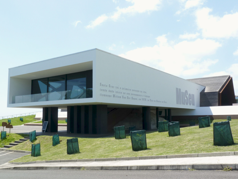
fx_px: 234
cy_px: 90
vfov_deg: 41.8
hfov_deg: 54.0
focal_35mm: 34
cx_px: 119
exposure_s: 1/200
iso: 80
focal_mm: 6
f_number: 5.6
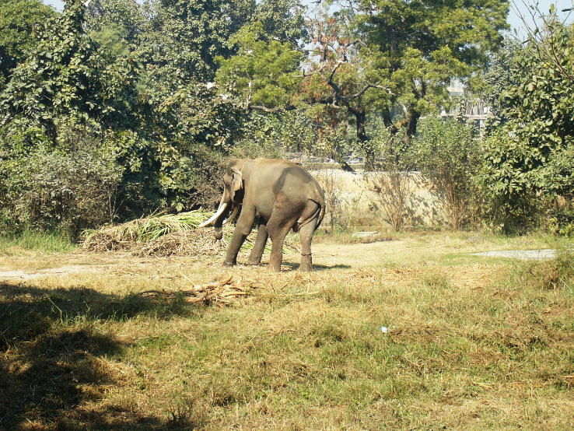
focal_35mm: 105
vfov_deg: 14.1
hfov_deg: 18.7
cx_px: 287
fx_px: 1742
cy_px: 216
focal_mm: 17.4
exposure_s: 1/320
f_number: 4.9
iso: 100
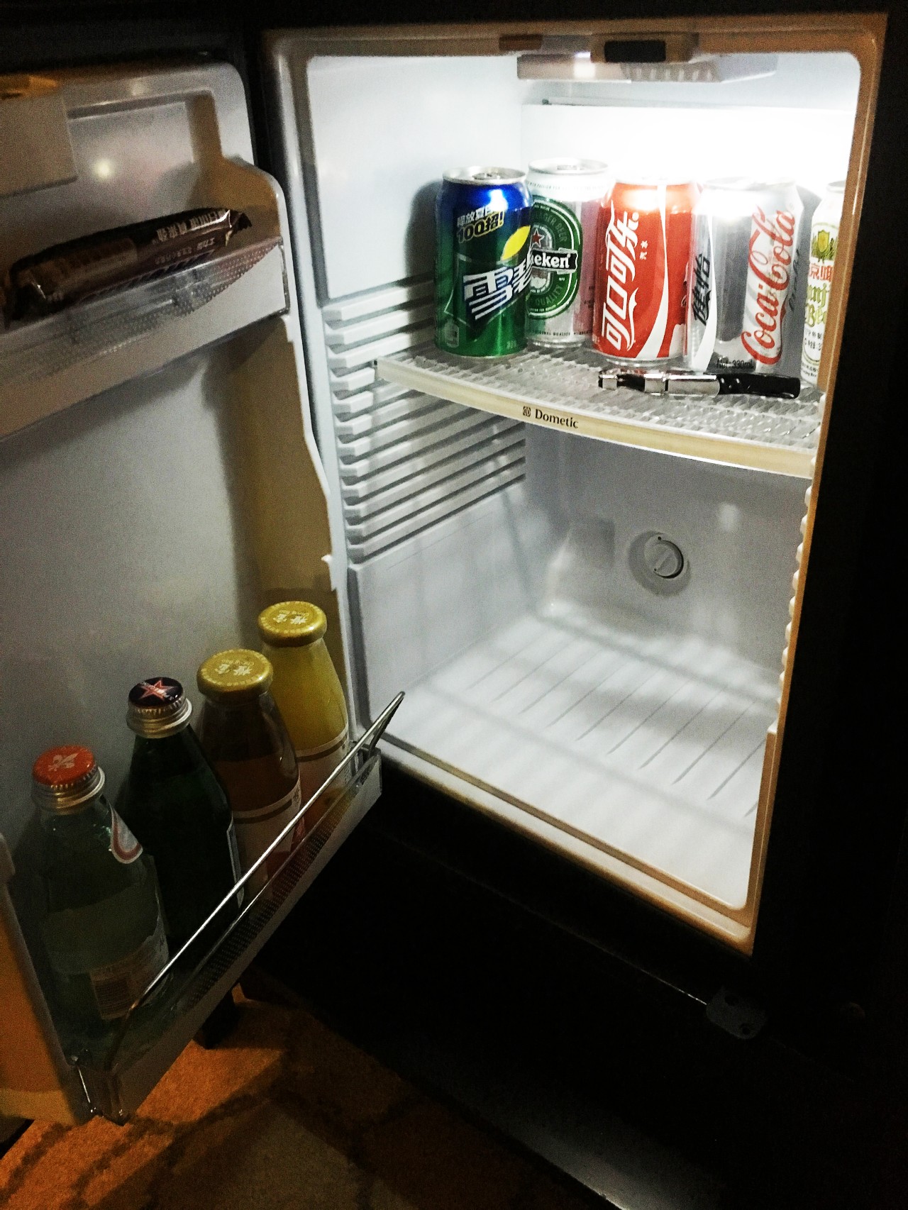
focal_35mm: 29
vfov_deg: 61.7
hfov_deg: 48.2
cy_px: 605
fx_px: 1014
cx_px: 454
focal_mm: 4.15
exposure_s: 1/17
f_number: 2.2
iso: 500
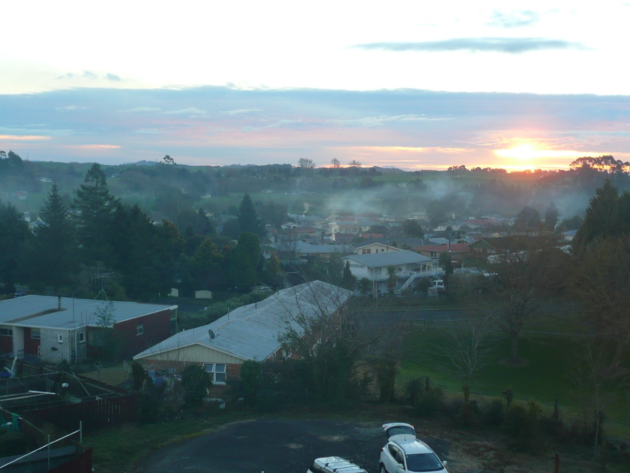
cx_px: 320
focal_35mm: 51
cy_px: 223
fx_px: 928
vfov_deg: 28.6
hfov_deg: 37.5
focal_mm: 7.8
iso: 100
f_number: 4.2
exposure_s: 1/50
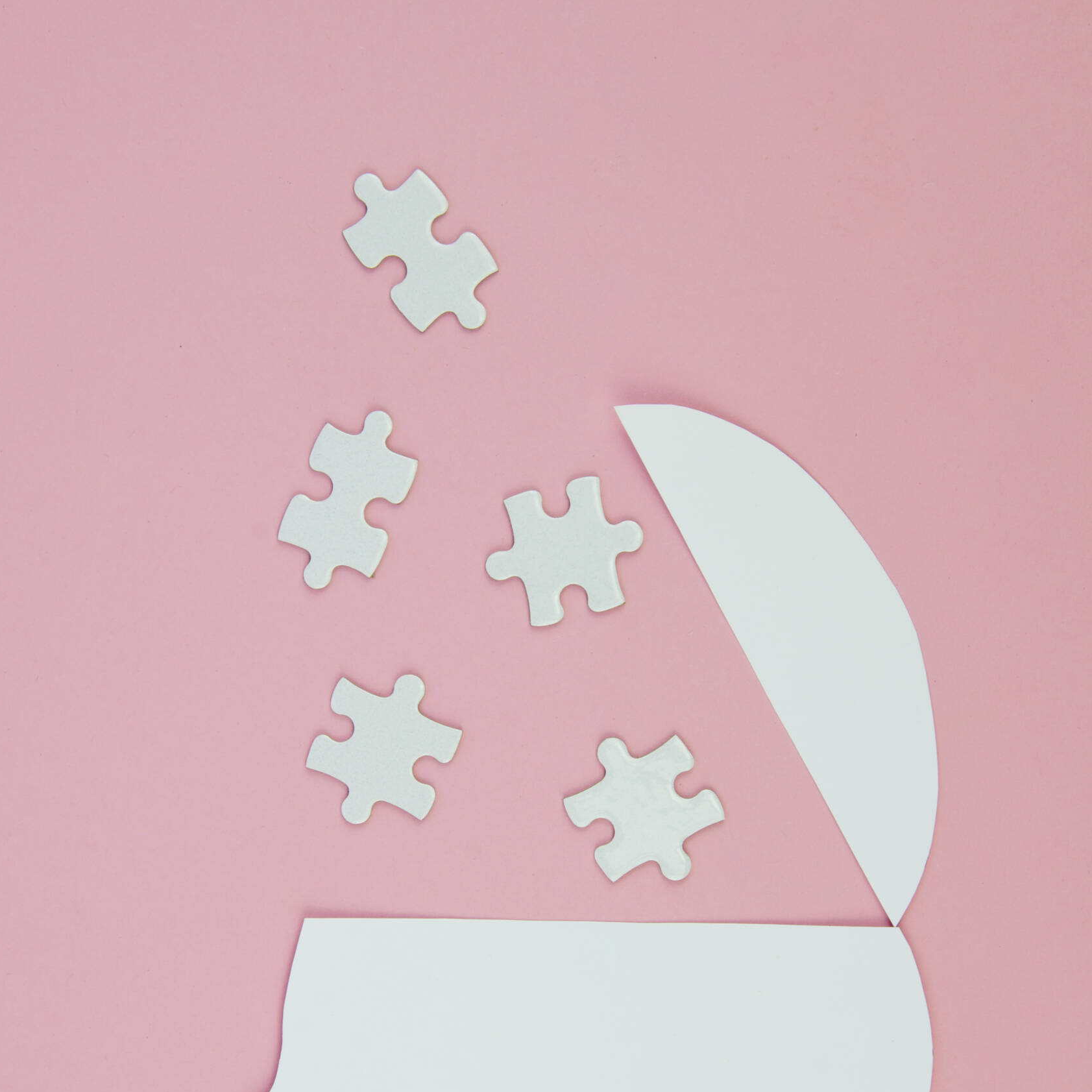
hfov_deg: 14.5
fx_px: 4283
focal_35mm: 120
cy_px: 726
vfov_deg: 14.5
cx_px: 542
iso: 125
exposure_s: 1/20
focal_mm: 62
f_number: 10
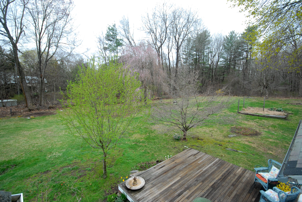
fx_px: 145
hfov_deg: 92.4
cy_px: 101
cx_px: 151
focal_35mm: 17
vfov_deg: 69.8
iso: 400
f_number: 5.6
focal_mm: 11.5
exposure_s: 1/320
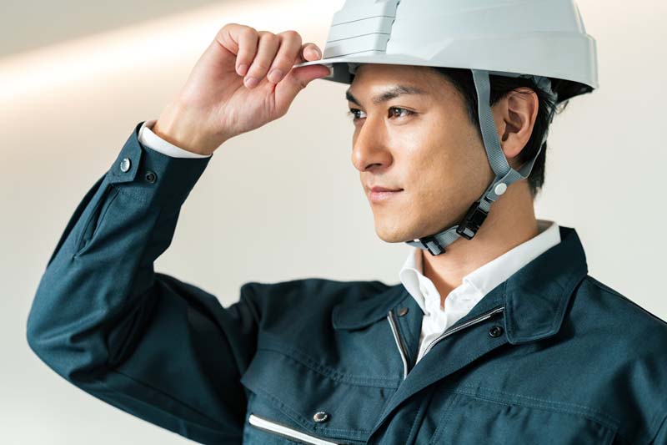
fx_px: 1945
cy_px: 222
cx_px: 334
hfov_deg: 19.5
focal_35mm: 105
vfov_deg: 13.0
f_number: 2.2
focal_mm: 105
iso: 400
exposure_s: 1/200
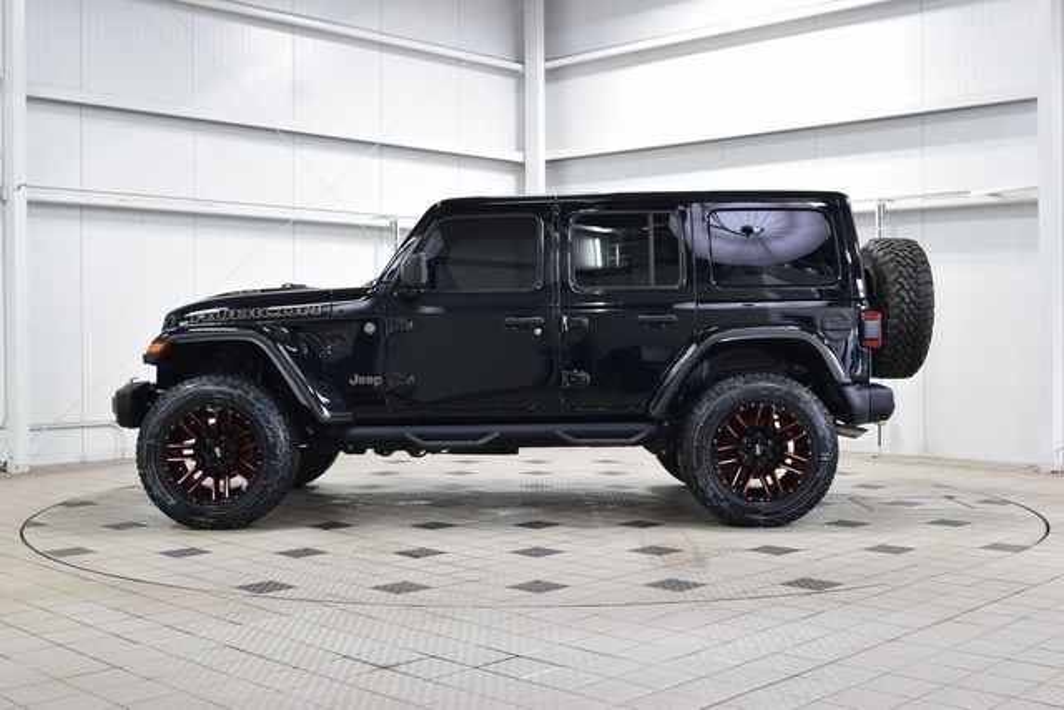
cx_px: 532
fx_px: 1286
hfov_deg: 45.0
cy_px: 355
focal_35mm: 44
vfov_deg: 30.9
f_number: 6.3
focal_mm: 29
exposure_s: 1/15
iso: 640
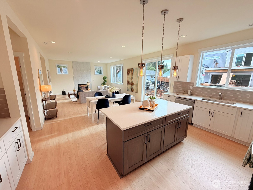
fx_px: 102
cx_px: 126
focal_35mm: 14
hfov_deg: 102.1
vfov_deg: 85.7
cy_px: 95
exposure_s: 1/120
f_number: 2.2
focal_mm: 2.22
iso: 40
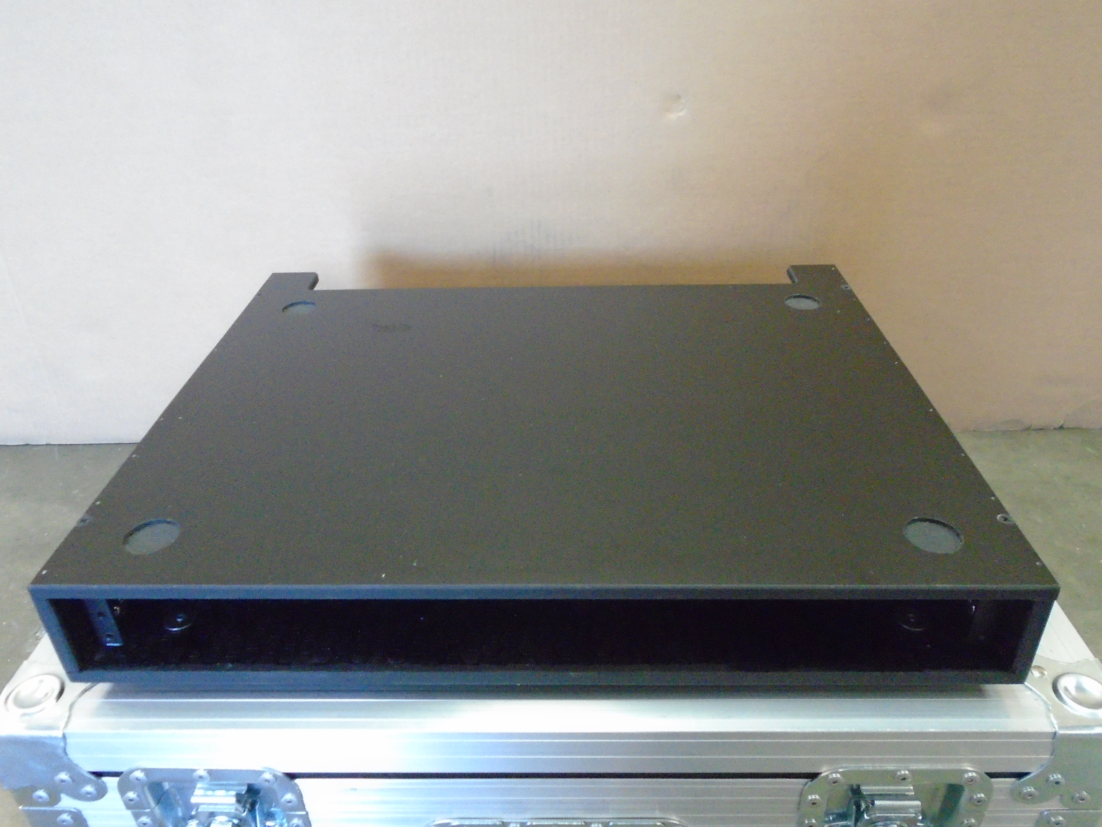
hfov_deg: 67.3
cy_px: 414
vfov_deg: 53.1
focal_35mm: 26
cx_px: 551
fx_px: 828
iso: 800
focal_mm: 4.6
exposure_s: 1/40
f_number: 3.2
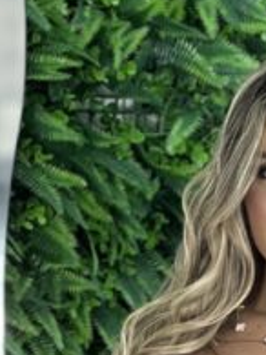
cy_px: 807
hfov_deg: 4.0
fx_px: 3775
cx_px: 284
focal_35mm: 368
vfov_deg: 5.2
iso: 200
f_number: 2.8
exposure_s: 1/120
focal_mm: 9
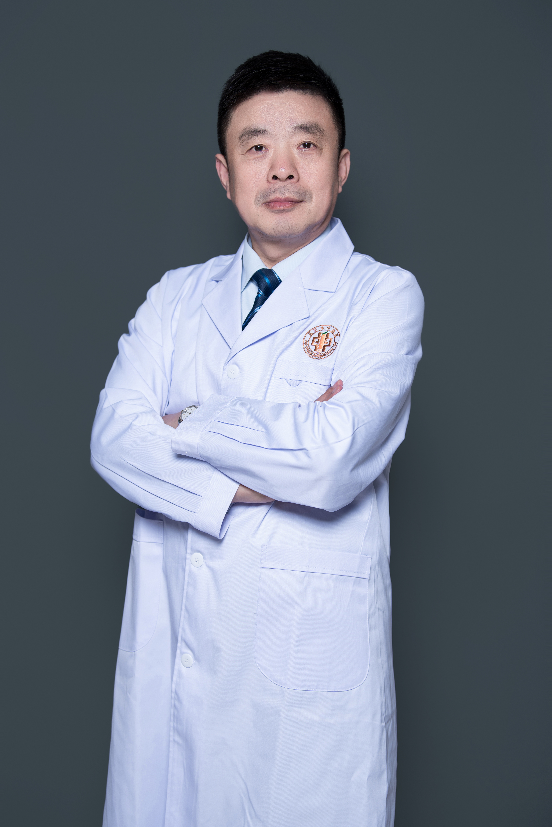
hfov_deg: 19.5
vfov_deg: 28.8
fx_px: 1608
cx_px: 276
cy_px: 414
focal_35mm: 70
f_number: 4
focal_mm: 70
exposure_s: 1/160
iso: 100
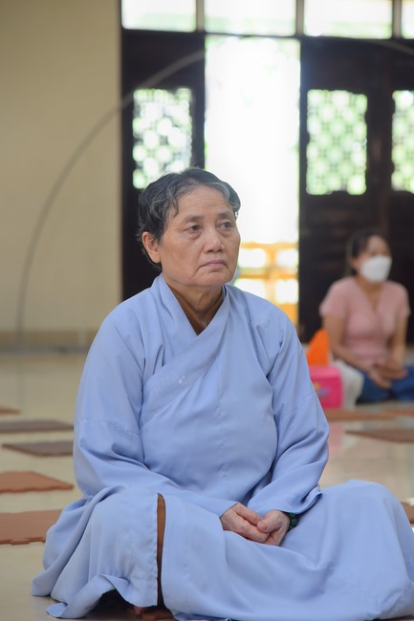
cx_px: 207
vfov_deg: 17.1
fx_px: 2071
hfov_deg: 11.4
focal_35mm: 120
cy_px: 310
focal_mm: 120
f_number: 5
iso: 800
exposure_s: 1/100
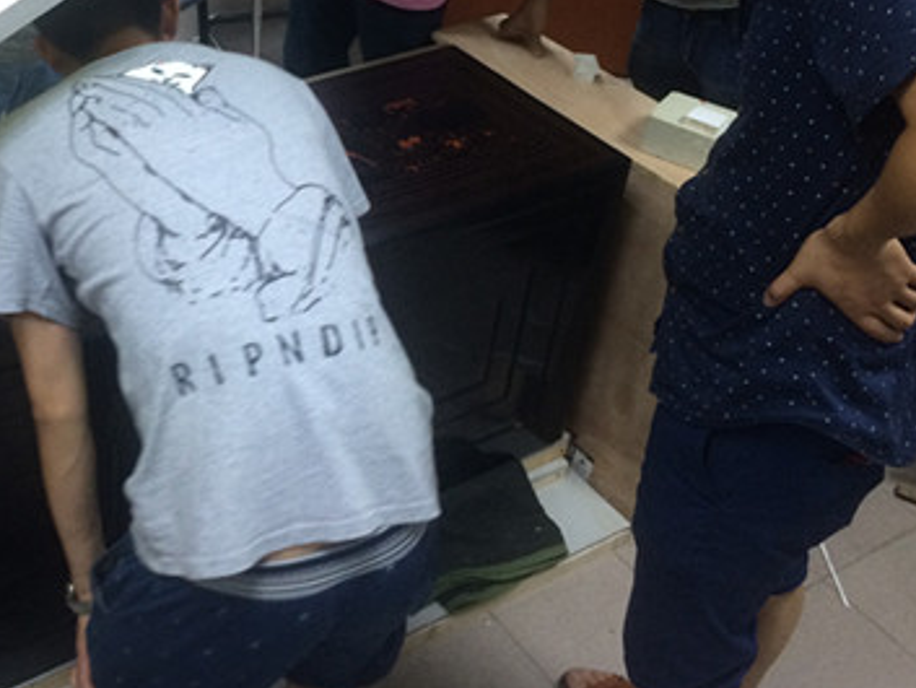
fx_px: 1350
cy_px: 138
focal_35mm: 51
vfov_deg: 28.0
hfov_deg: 36.3
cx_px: 189
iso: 125
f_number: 2.2
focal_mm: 4.12
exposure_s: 1/30
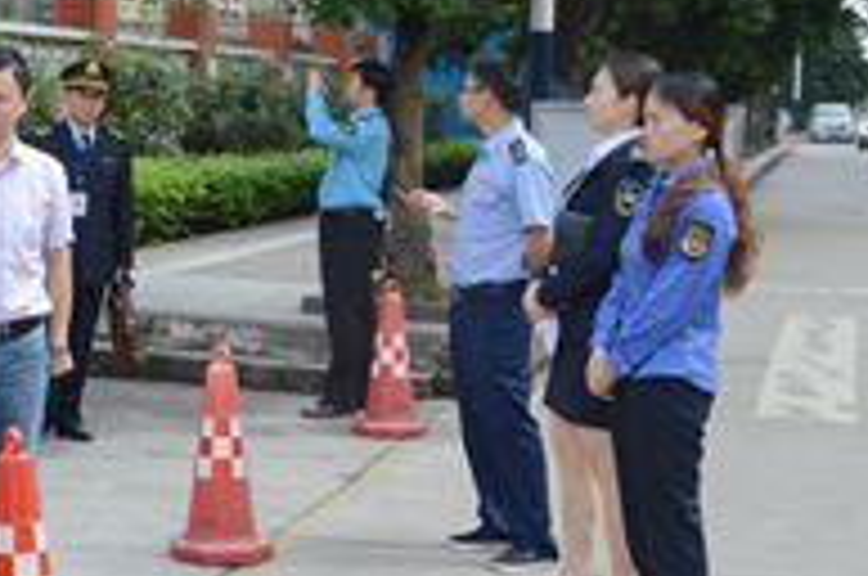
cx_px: -234
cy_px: 209
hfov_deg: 25.3
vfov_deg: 19.3
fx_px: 1685
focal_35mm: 70
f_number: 5.6
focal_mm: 18
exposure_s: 1/125
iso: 100
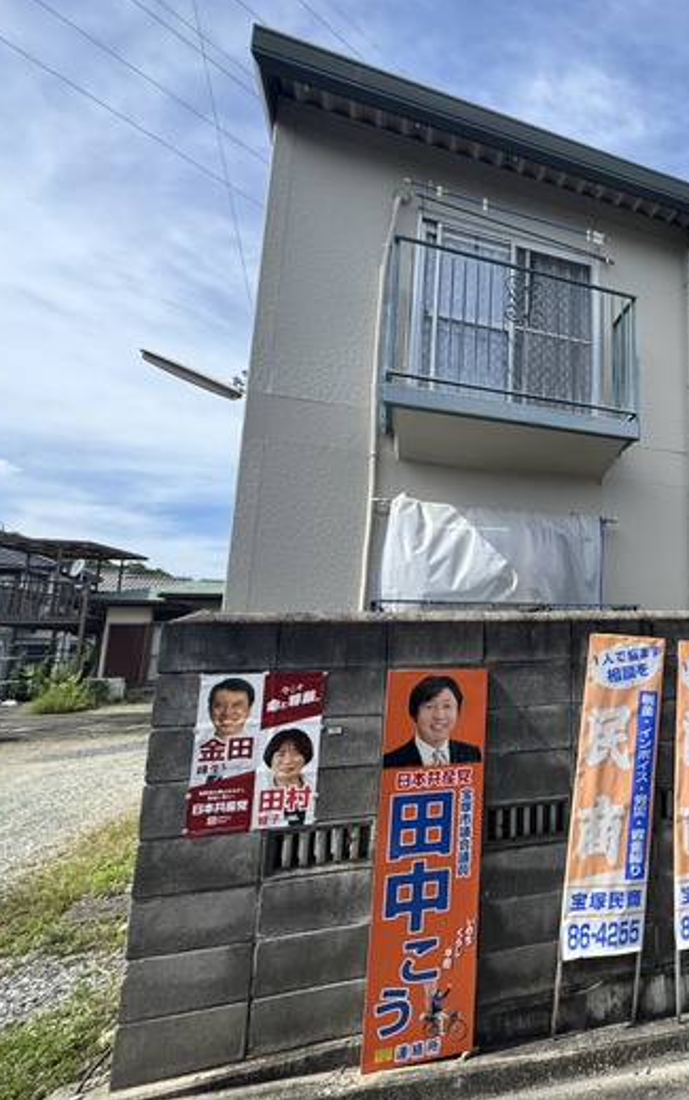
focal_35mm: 20
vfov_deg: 85.0
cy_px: 550
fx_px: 600
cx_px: 683
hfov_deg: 49.3
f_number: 2.2
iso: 40
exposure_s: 1/1217
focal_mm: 2.22
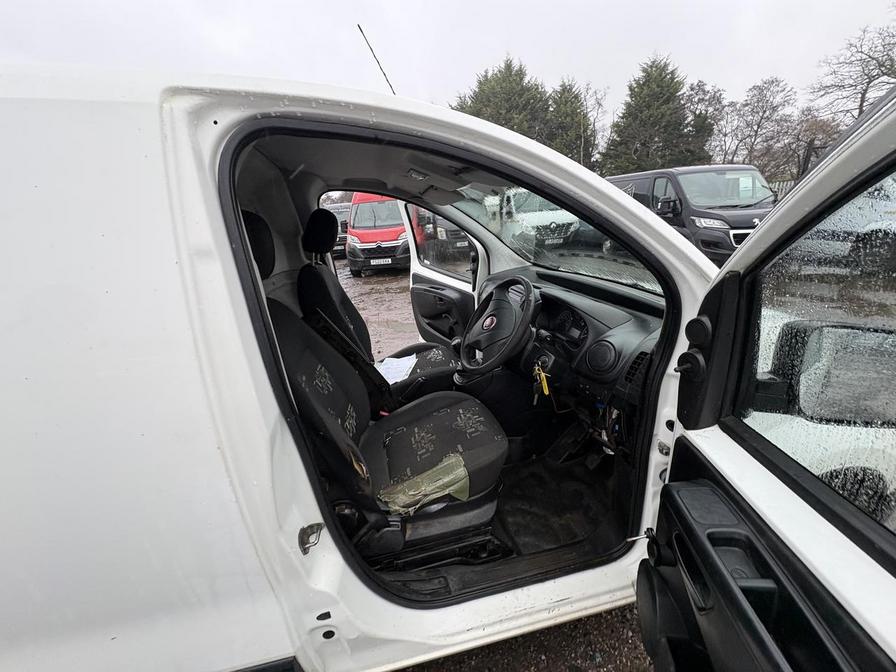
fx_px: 362
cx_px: 448
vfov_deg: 85.7
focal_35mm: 14
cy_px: 336
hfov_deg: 102.1
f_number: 2.2
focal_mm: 2.22
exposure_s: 1/93
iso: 250
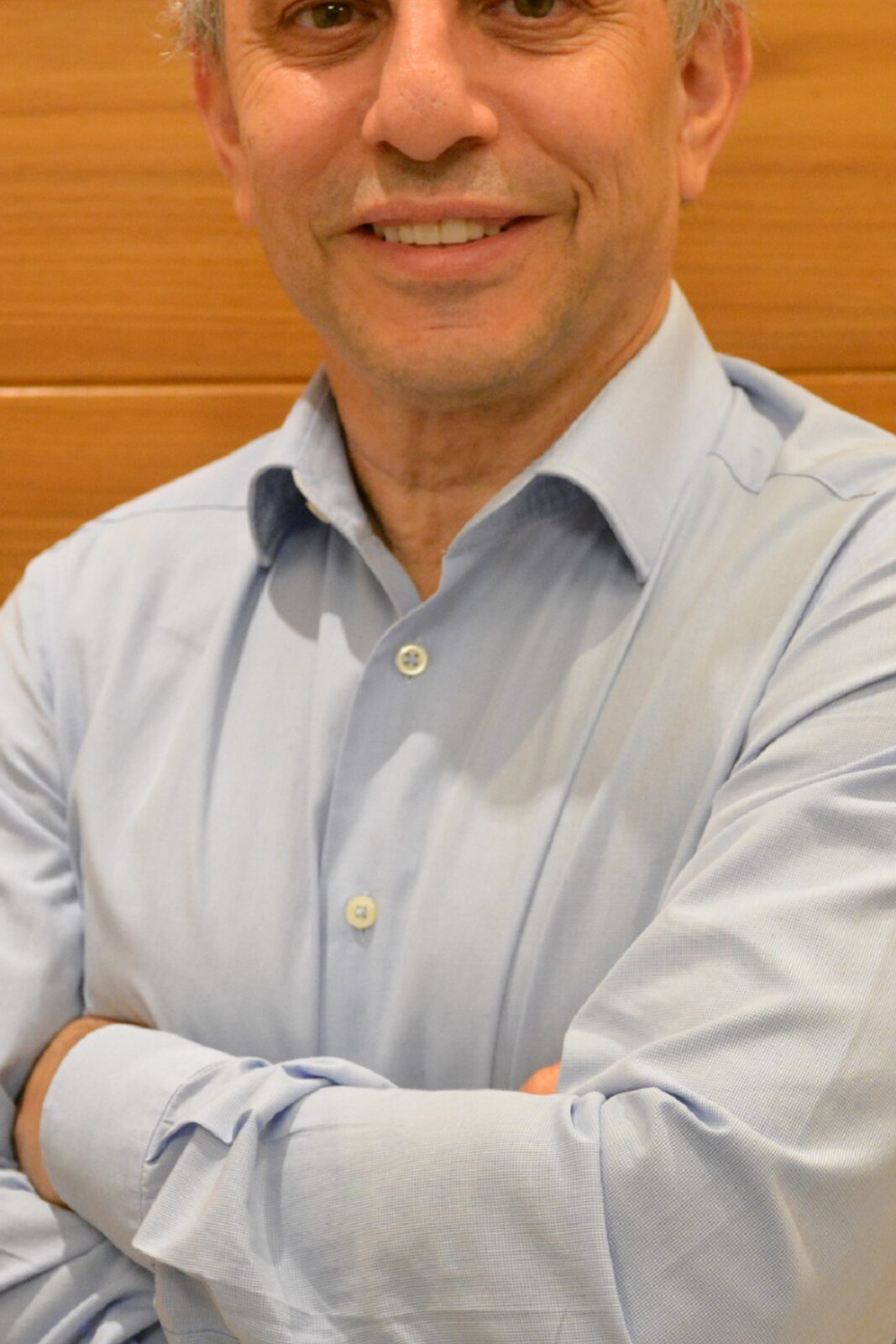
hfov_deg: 14.3
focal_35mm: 96
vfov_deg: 21.2
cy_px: 691
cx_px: 455
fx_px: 3583
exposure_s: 1/125
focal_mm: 40
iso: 3200
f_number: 4.5
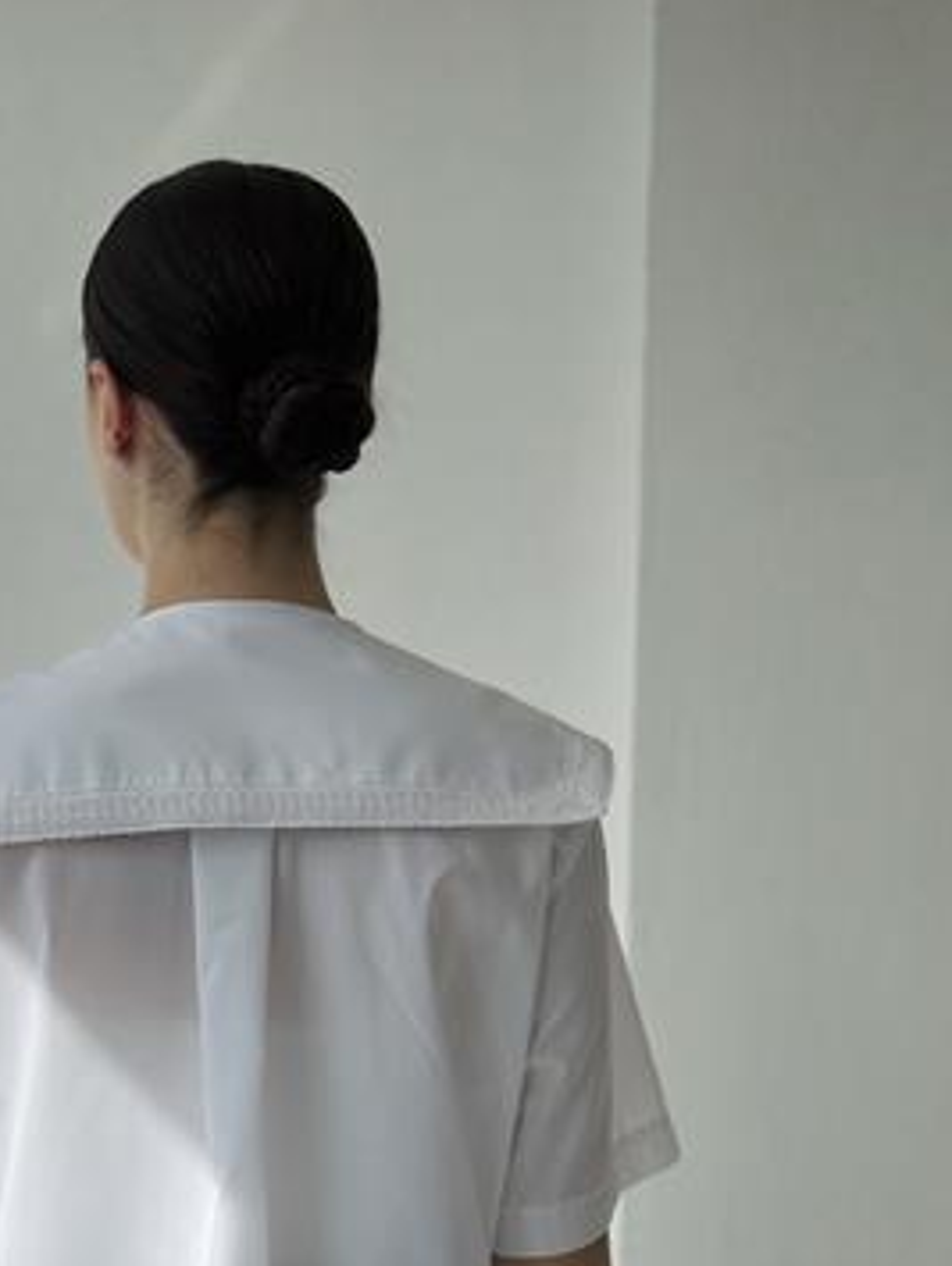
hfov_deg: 20.4
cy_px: 858
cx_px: 271
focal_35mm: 72
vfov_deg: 26.8
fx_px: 2635
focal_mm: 6.76
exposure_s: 1/3096
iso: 64
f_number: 1.78
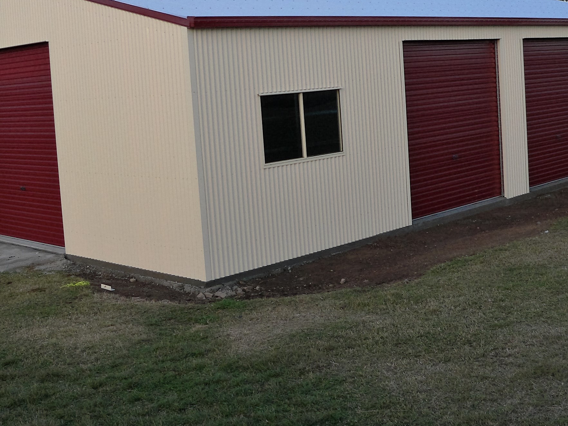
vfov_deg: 29.5
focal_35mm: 49
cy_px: 158
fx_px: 804
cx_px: 288
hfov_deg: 38.9
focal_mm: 6
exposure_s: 1/60
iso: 80
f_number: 2.8
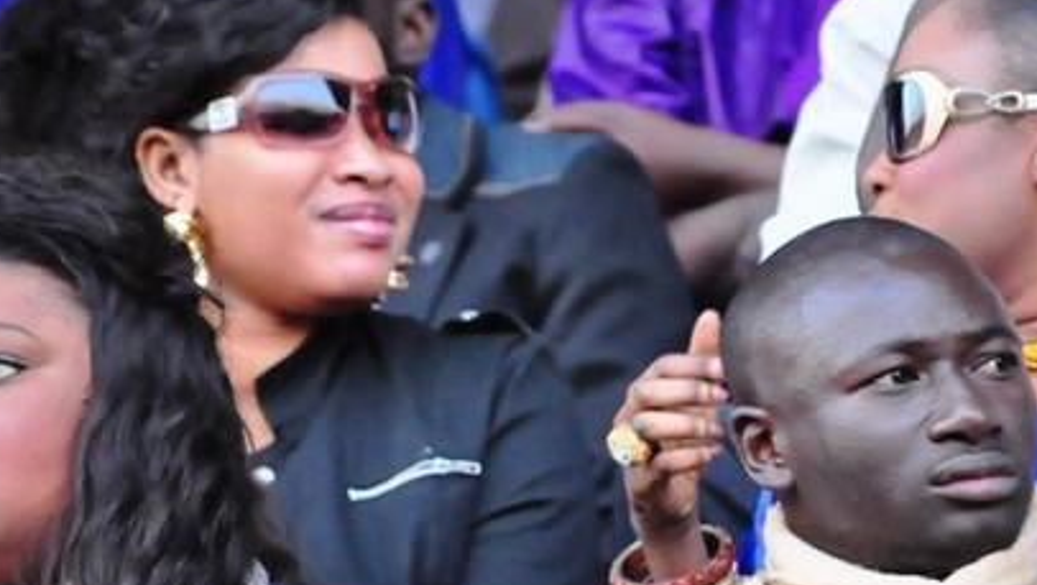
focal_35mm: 417
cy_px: 437
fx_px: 11474
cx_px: 562
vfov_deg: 2.9
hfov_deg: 5.2
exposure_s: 1/320
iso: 3200
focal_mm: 180
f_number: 6.3
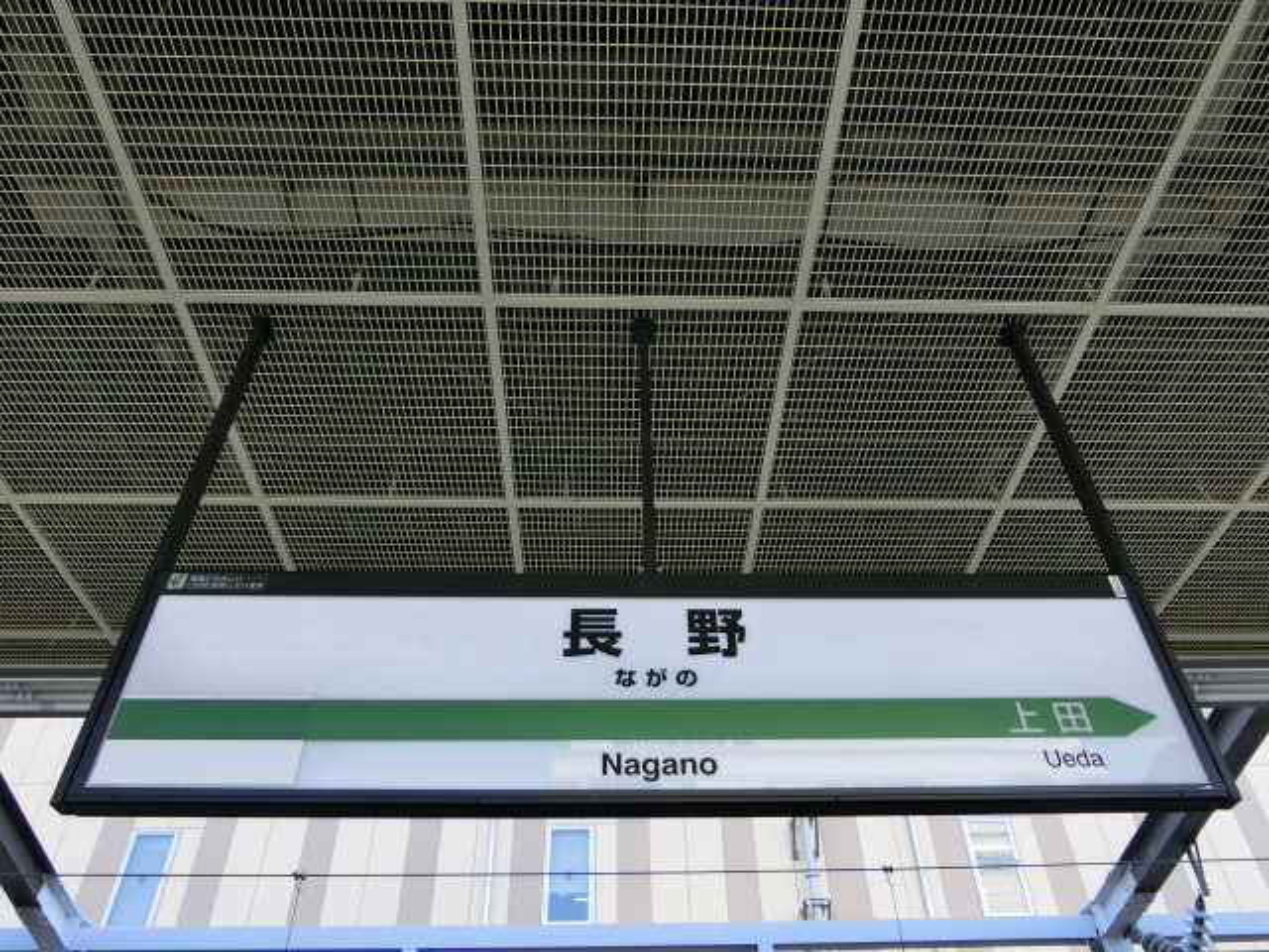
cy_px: 476
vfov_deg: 54.9
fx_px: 916
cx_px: 634
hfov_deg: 69.4
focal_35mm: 25
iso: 80
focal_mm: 4.5
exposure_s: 1/160
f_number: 3.5
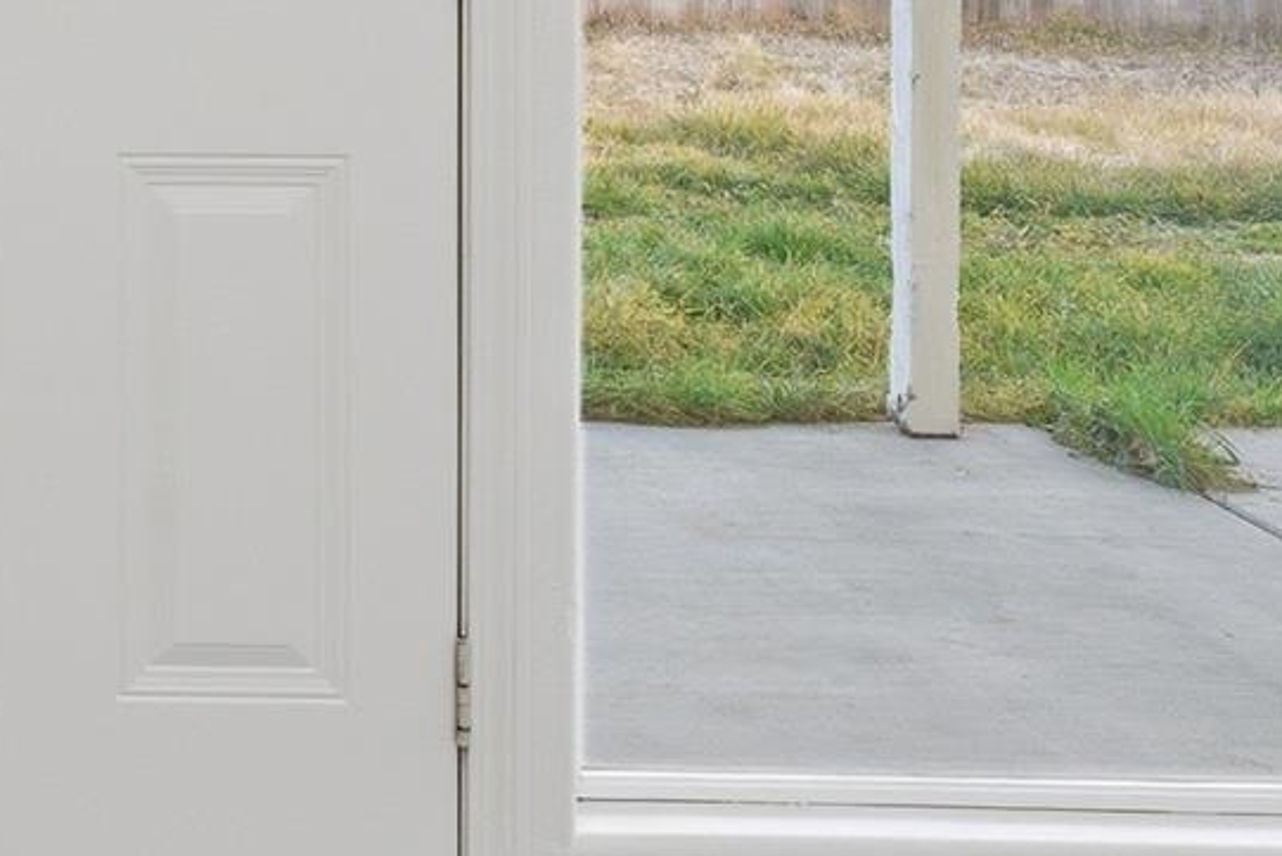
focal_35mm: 74
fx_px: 2636
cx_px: -334
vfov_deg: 16.9
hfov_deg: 24.3
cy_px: -379
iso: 250
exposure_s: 1/100
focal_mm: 16
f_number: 9
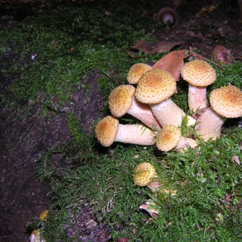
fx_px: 340
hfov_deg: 38.7
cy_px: 120
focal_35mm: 43
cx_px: 163
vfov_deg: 39.2
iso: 100
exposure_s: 1/60.1
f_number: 5.2
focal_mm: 4.7
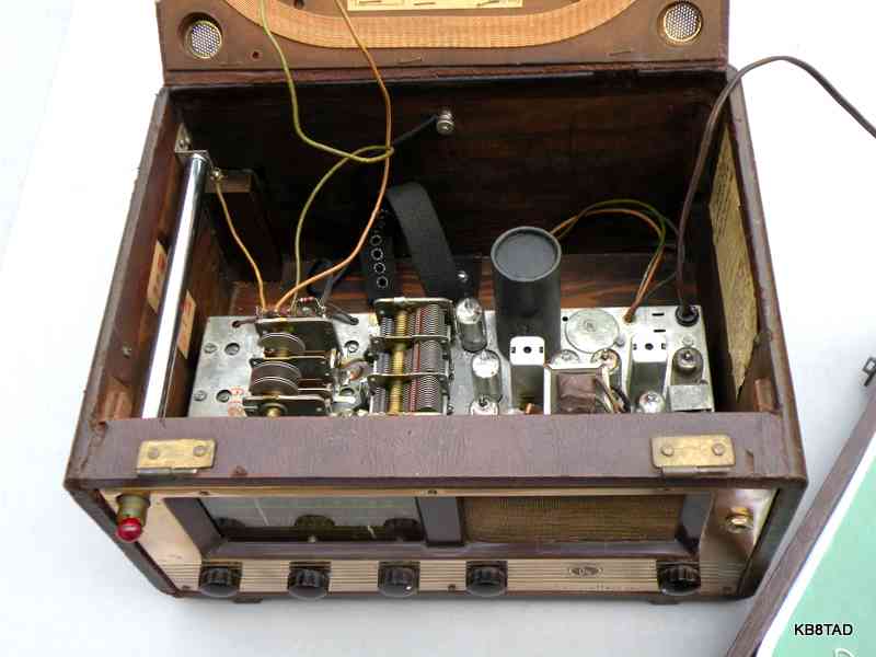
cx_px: 438
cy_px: 328
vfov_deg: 34.3
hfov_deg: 44.8
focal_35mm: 42
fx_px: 1063
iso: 64
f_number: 7.1
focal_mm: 7.4
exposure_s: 1/246
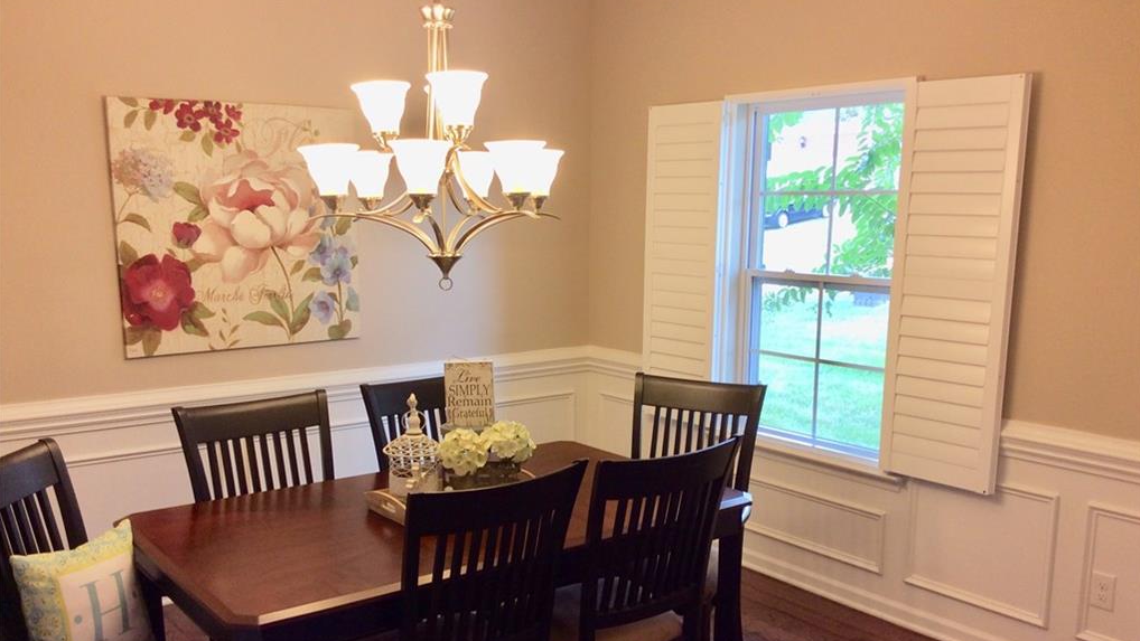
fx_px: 1058
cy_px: 383
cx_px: 571
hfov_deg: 56.6
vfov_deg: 33.6
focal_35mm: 35
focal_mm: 3.3
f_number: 2.4
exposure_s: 1/30
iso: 32
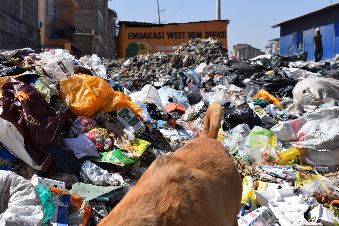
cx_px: 170
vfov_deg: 19.7
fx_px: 649
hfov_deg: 29.3
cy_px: 113
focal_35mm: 69
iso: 200
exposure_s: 1/400
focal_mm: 46
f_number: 10
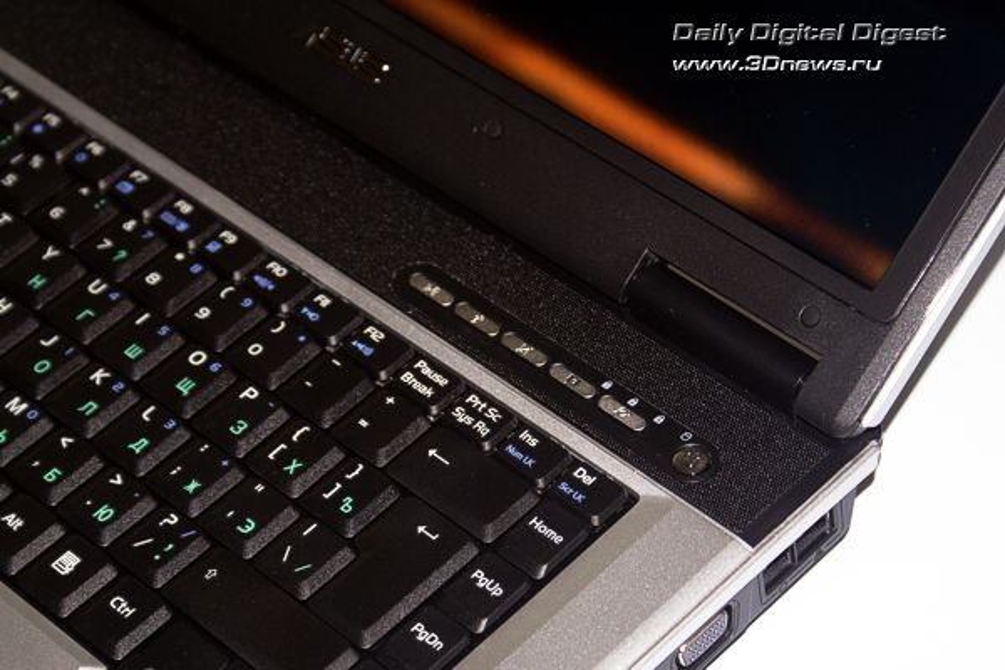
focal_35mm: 105
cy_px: 335
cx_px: 502
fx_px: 2931
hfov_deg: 19.5
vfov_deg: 13.0
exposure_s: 1/125
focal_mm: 70
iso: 200
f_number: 5.6
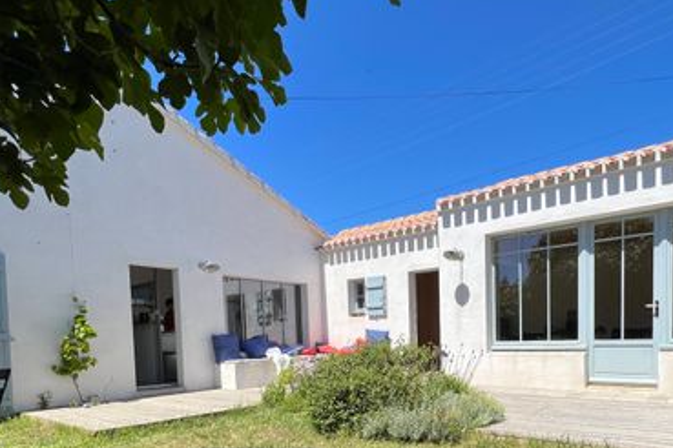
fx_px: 411
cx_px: 412
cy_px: 362
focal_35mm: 22
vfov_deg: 53.2
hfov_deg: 77.4
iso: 32
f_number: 1.8
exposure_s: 1/2370
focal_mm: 1.57
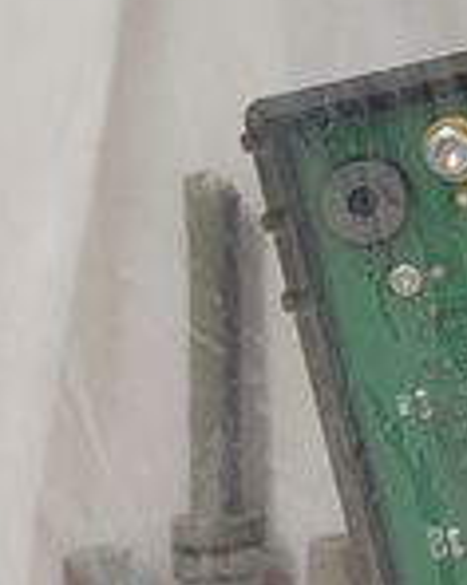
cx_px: 657
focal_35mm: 101
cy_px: 115
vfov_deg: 18.8
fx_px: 1749
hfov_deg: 14.4
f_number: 1.9
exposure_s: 1/50
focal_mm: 5.52
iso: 1338
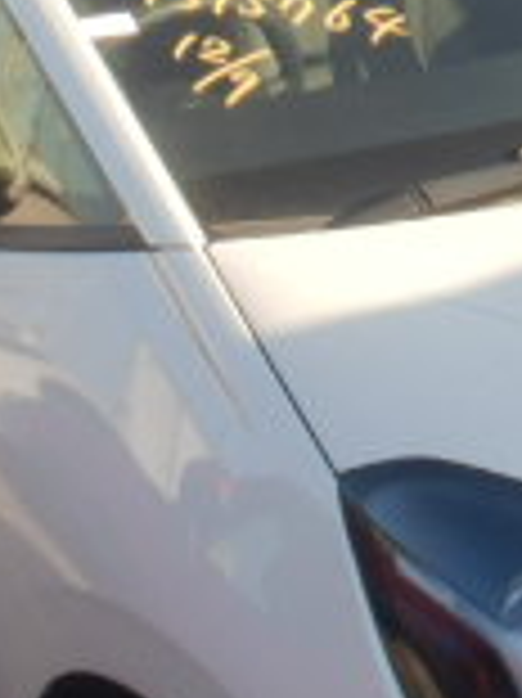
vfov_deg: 19.7
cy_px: 504
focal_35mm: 99
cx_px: 549
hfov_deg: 14.6
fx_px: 1993
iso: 125
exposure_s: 1/200
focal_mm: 4.3
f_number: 2.8
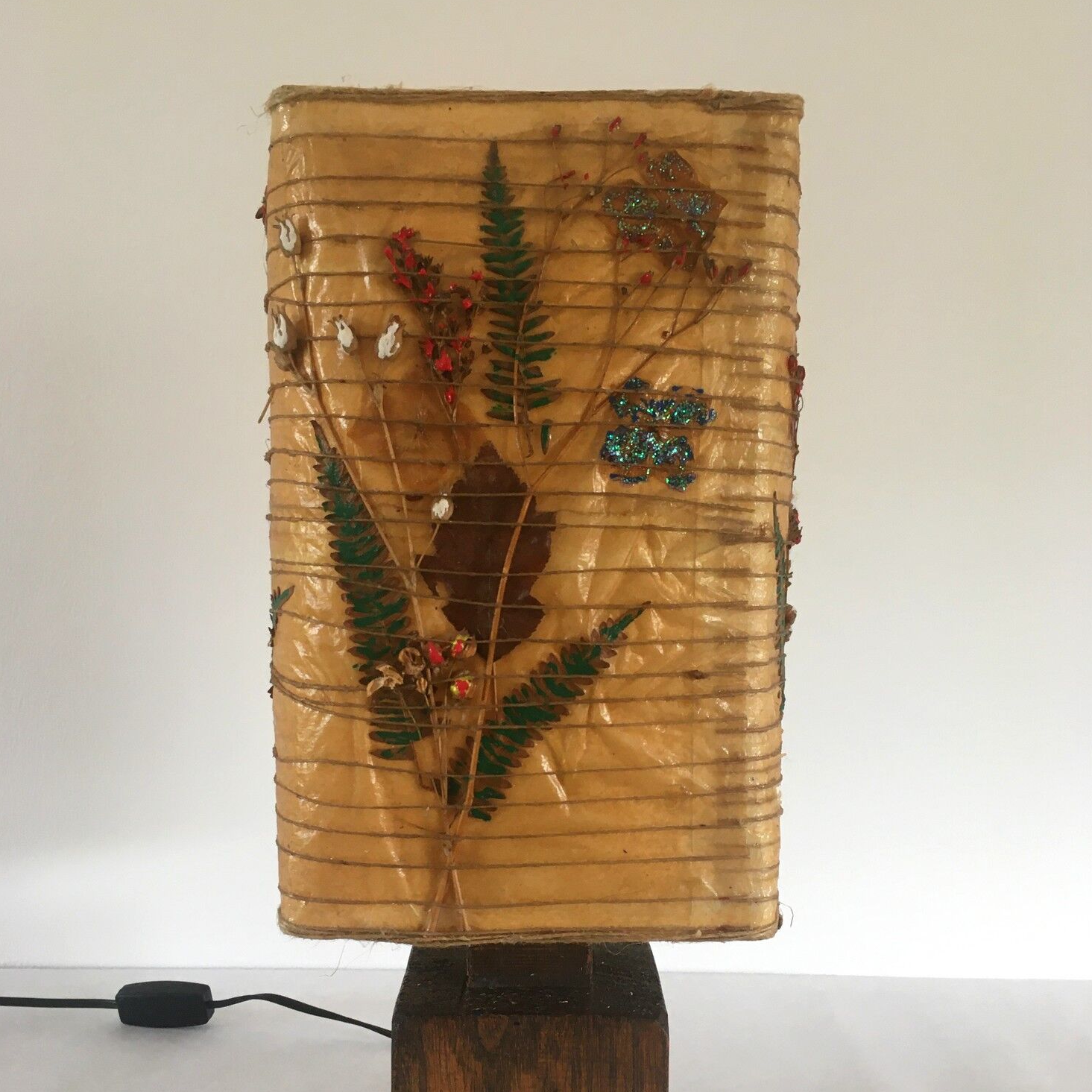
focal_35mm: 35
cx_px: 544
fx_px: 1249
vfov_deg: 47.0
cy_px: 652
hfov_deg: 47.2
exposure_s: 1/33
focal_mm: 4.15
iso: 64
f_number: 2.2
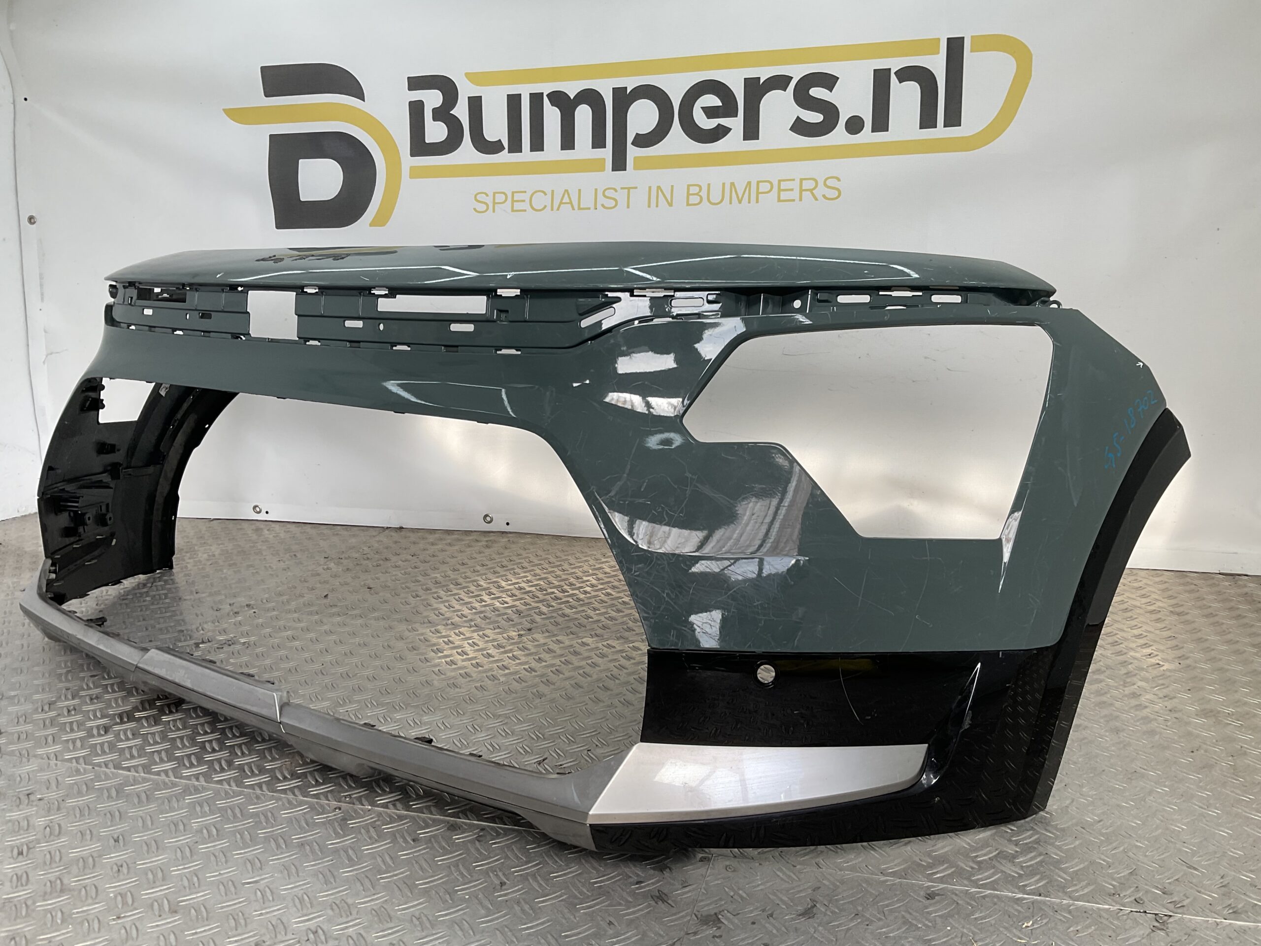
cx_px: 630
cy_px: 473
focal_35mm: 29
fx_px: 1056
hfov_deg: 61.7
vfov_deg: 48.2
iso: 16
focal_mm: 3
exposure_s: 1/254
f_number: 1.8
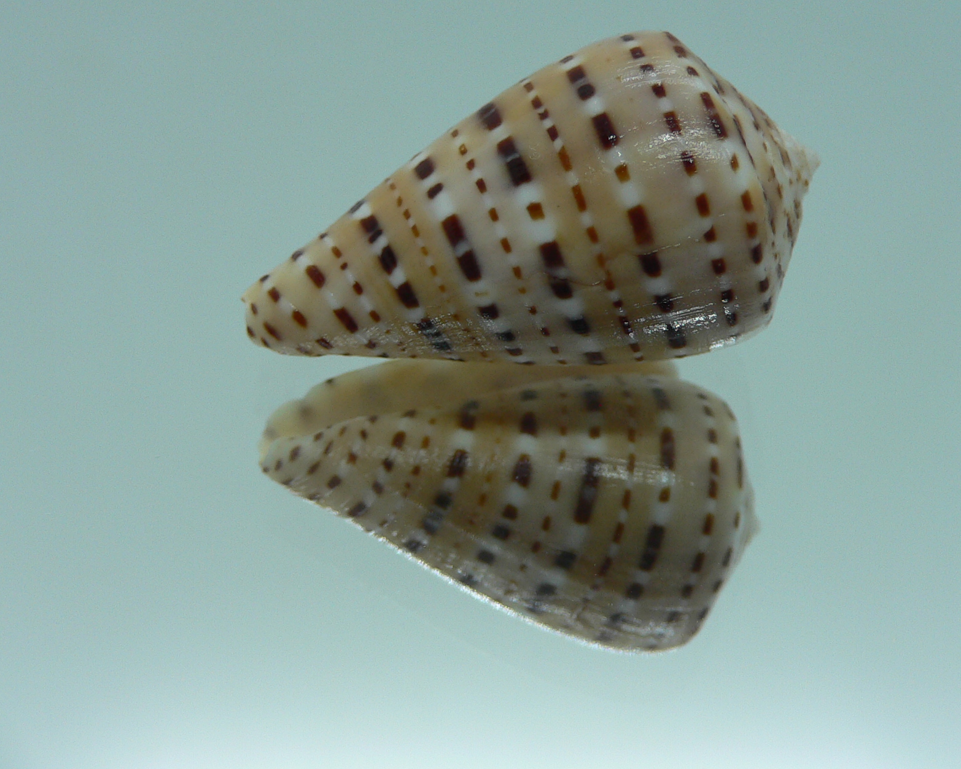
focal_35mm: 44
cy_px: 314
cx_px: 531
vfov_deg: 34.1
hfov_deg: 42.0
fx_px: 1251
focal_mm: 4.6
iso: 80
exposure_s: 1/60
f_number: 2.8
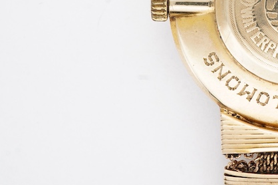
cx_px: 268
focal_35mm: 97
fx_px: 748
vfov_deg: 13.9
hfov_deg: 20.5
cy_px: -1
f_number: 22
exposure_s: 1/125
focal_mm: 30
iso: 250
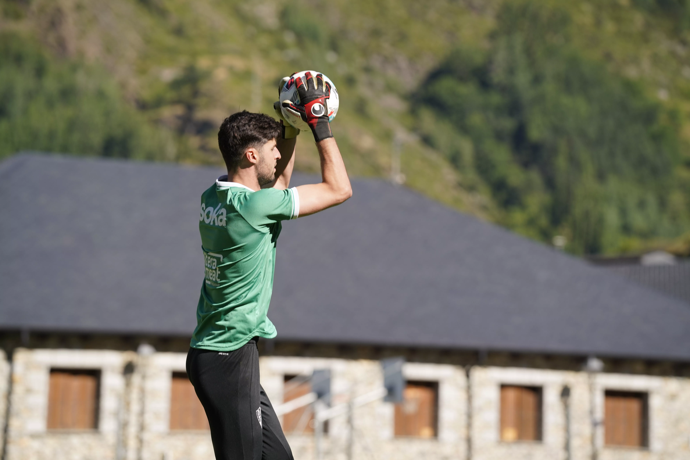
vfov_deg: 6.9
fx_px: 3834
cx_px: 345
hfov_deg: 10.3
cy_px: 230
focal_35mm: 200
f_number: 4.5
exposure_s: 1/1250
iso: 250
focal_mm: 200
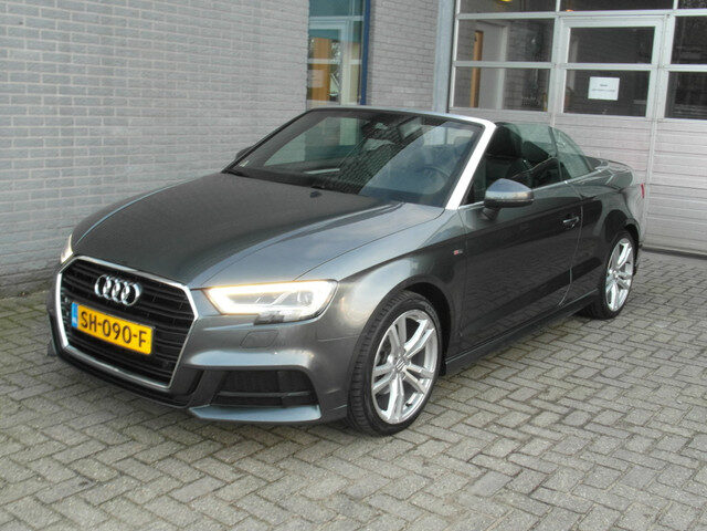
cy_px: 266
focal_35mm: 32
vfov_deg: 44.2
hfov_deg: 56.8
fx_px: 654
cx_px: 354
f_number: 7.3
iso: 120
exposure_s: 1/6
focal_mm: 5.3
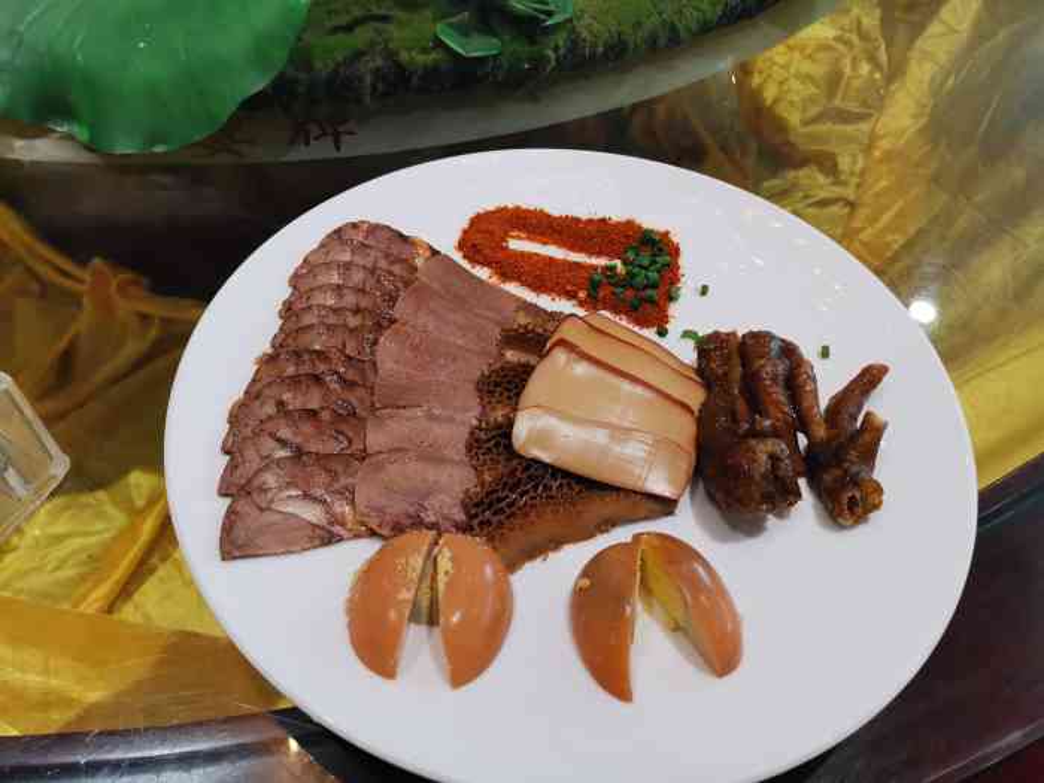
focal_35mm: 27
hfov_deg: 65.3
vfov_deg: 51.4
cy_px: 392
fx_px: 814
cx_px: 522
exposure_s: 1/120
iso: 80
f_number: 1.8
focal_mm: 4.75
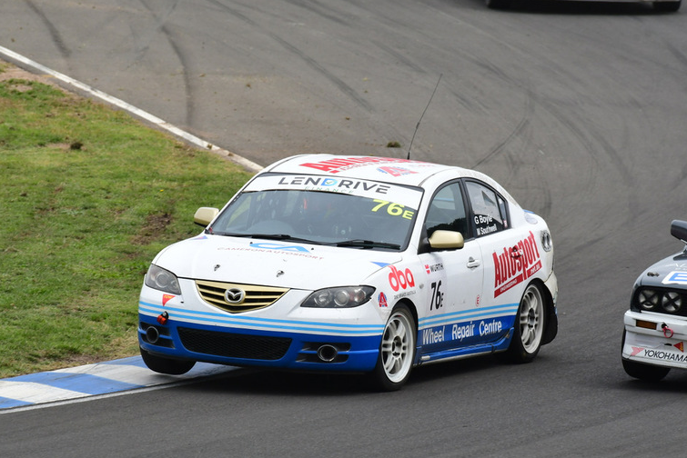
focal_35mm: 795
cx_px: 353
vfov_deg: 1.7
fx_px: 15176
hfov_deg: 2.6
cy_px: 225
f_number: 11
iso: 640
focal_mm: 500
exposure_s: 1/640
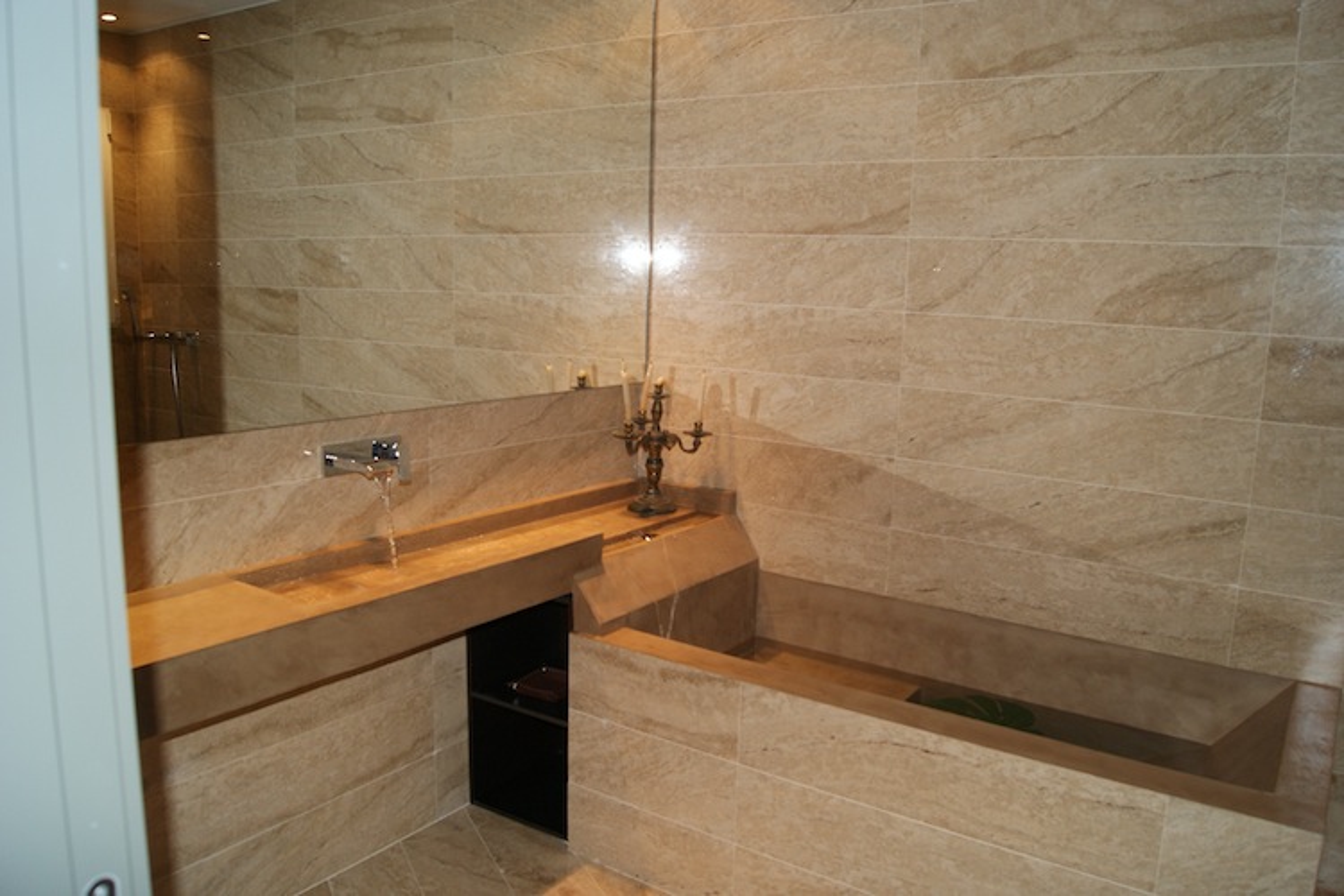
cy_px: 448
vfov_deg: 47.9
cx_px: 672
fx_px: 1008
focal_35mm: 27
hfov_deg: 67.4
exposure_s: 1/60
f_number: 5.6
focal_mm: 18
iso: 400
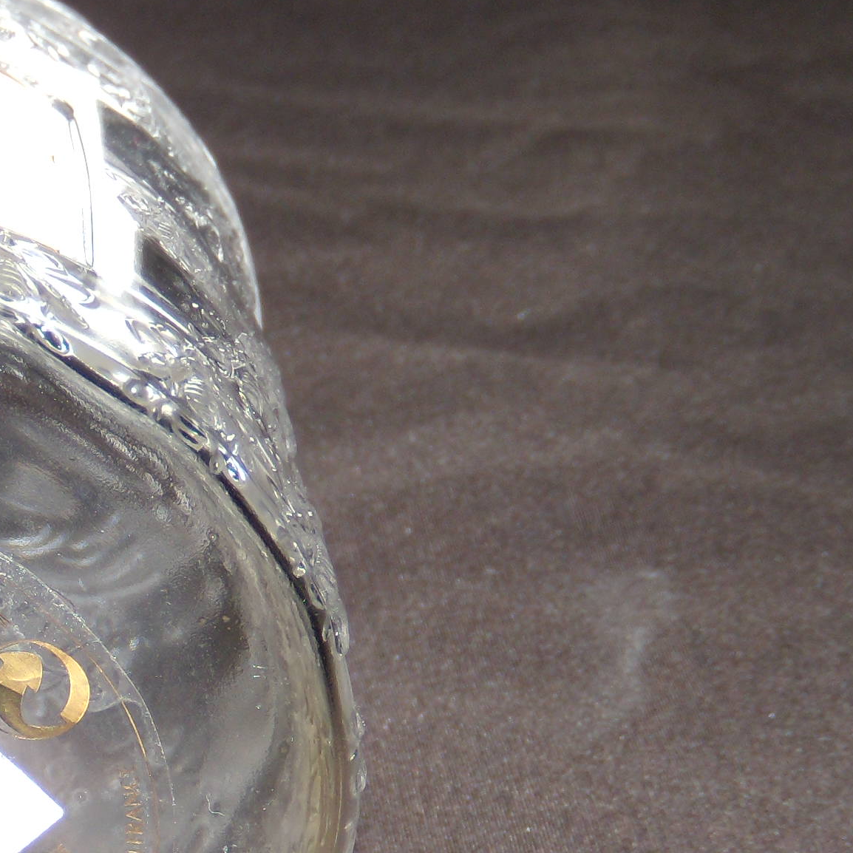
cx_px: -206
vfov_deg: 18.8
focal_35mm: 90
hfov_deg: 18.2
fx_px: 2509
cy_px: 859
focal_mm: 6.4
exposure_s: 1/60
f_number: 3.6
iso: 80
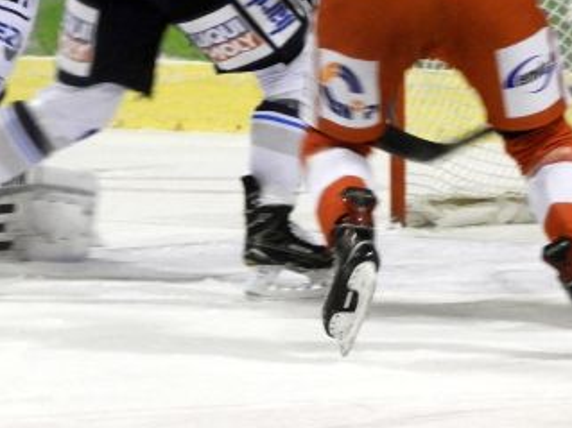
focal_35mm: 464
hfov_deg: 4.3
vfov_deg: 3.2
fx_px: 7664
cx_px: 375
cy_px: -15
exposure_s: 1/50
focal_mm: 35.8
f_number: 5.3
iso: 800
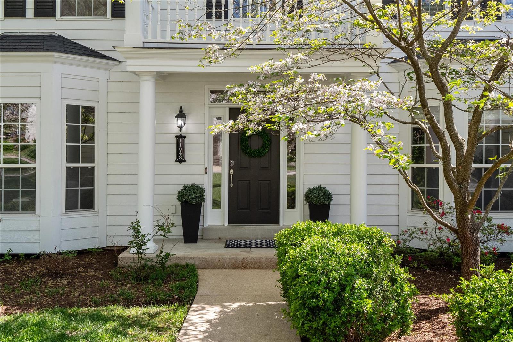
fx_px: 513
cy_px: 171
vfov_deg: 36.9
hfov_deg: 53.1
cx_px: 256
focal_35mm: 36
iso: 400
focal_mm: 18
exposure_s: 1/160
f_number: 8
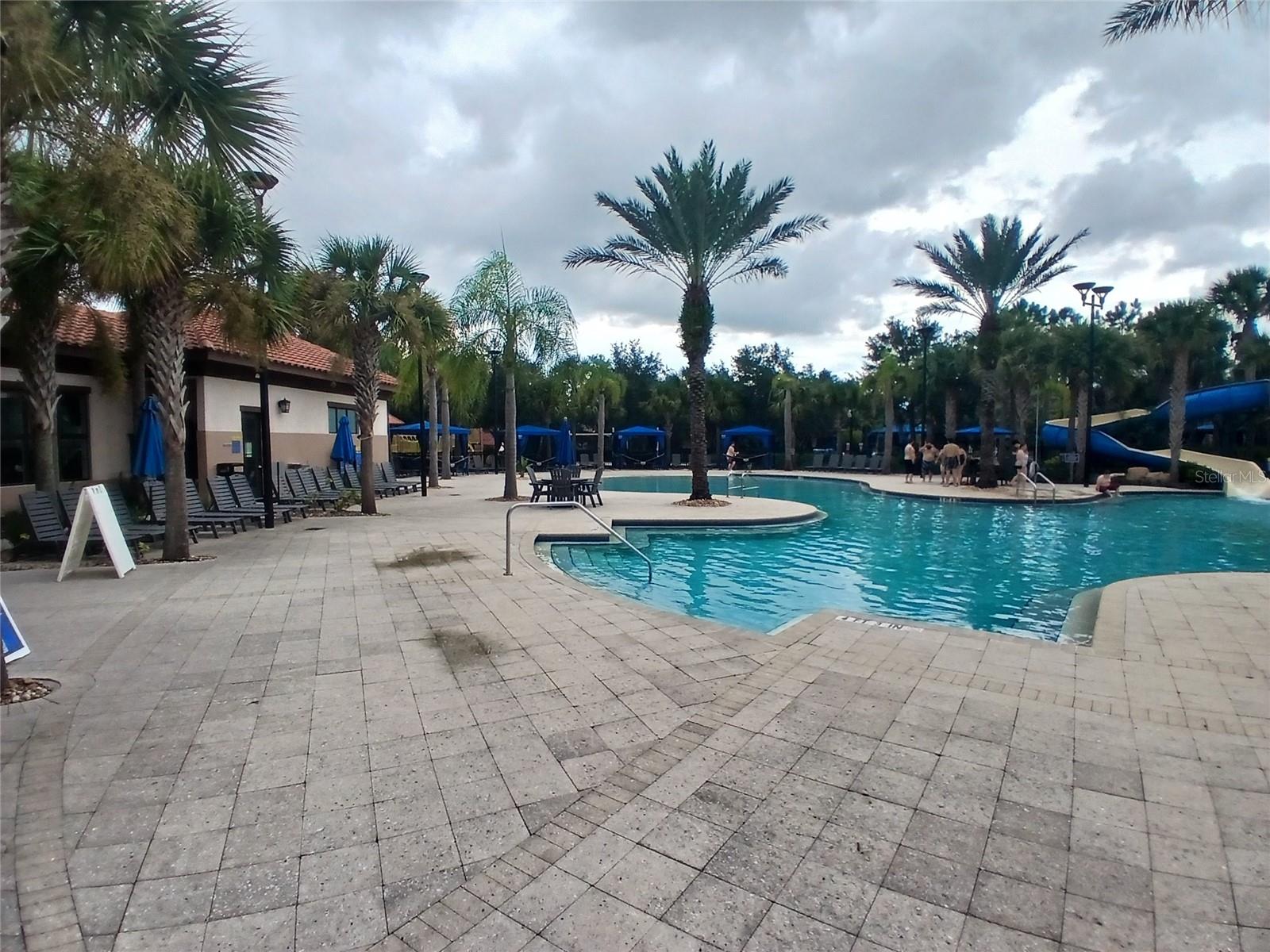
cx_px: 635
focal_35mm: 17
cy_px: 476
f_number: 2.2
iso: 50
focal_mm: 1.4
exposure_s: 1/411
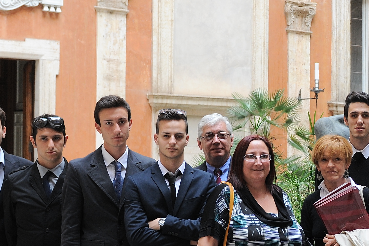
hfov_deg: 21.0
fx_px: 943
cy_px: 148
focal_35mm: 92
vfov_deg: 14.9
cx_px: 412
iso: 400
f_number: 4
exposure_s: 1/250
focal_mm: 26
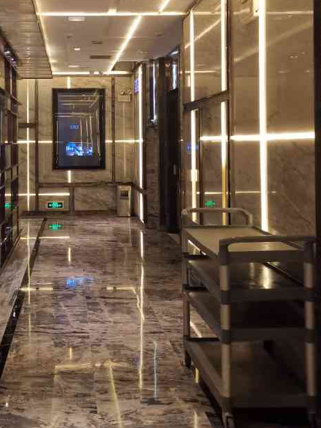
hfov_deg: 34.5
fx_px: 507
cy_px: 137
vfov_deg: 45.0
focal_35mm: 41
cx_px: 85
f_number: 1.8
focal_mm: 4.75
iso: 250
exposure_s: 1/100
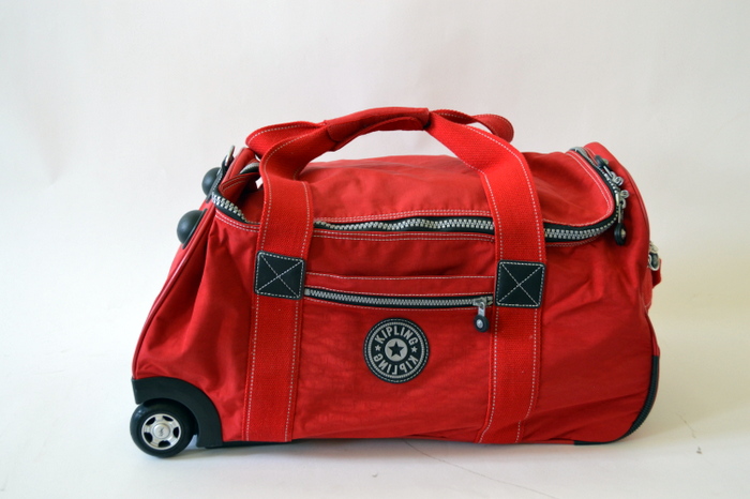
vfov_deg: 26.5
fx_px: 1062
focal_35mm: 51
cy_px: 250
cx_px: 375
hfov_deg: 38.9
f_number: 5
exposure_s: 1/15
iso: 500
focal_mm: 34
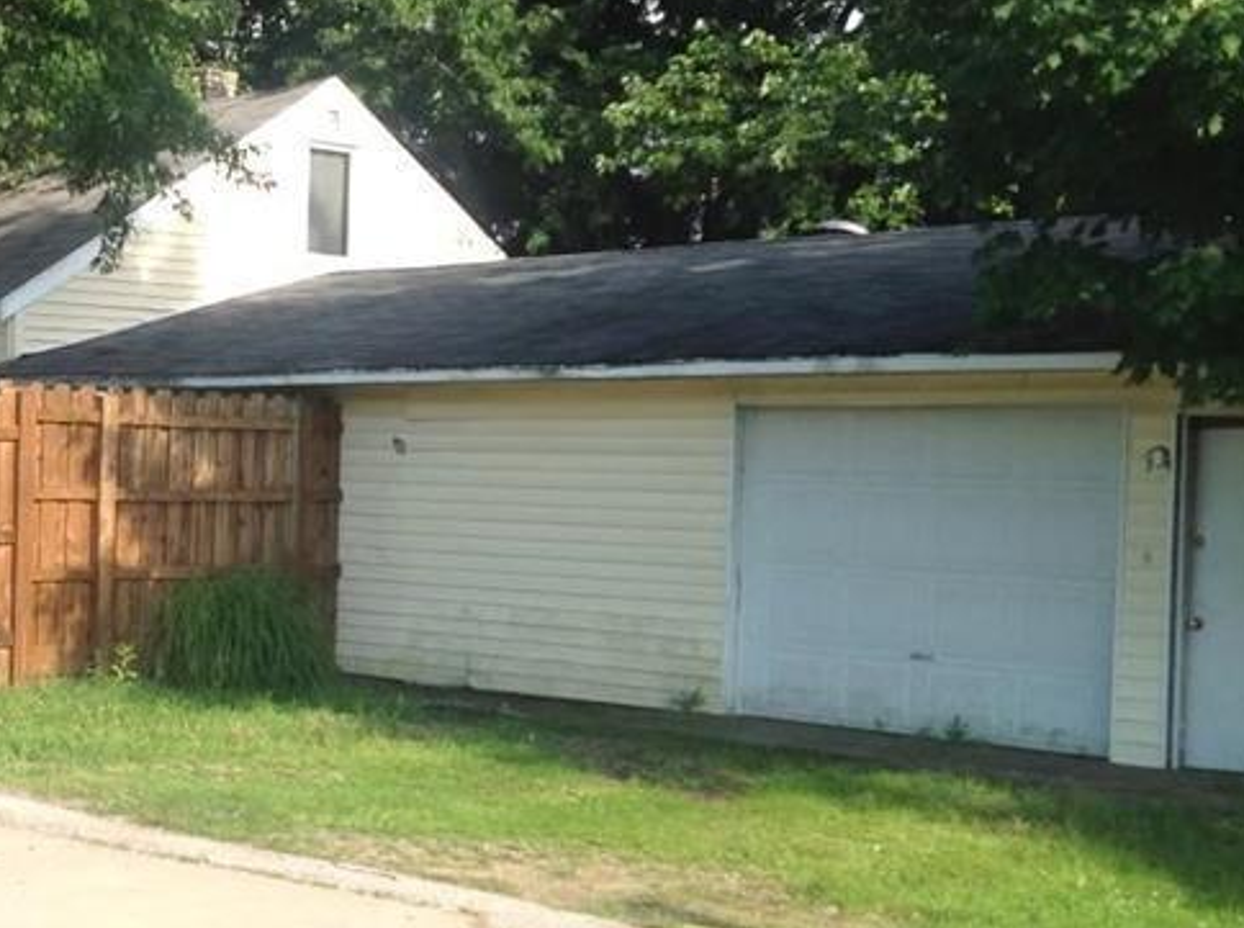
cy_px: 517
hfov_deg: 25.8
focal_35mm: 74
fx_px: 2654
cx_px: 190
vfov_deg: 19.8
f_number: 2.4
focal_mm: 4.28
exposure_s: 1/657
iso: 50
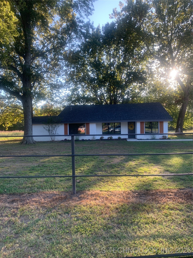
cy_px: 129
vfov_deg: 67.3
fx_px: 193
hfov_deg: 53.1
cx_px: 96
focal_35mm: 26
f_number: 1.8
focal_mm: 4.25
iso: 25
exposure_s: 1/193
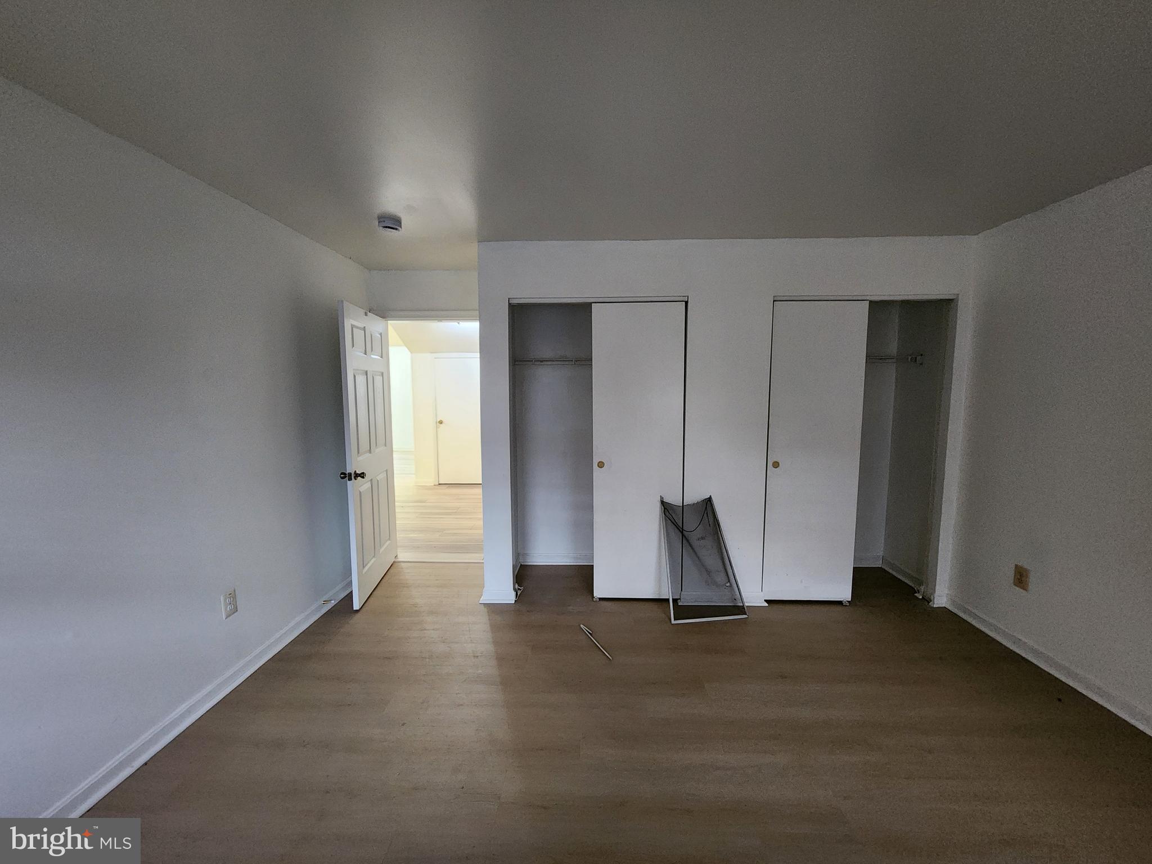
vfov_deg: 89.9
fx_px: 433
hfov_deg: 106.2
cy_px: 432
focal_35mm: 13
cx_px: 576
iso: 640
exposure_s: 1/30
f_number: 2.2
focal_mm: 2.2
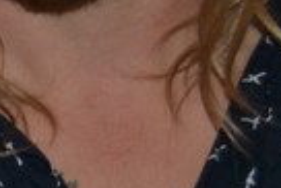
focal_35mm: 316
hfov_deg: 5.7
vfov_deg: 4.4
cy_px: 125
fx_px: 2469
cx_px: -762
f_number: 4.5
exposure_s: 1/30
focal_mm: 28
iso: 800
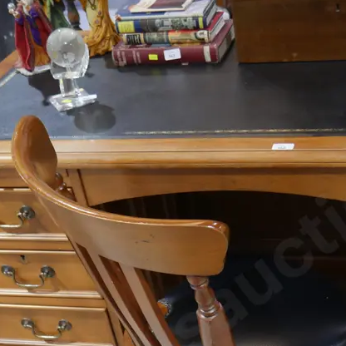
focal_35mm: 61
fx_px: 690
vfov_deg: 27.6
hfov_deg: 27.7
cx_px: 264
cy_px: 278
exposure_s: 1/60
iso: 640
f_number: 3.5
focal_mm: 14
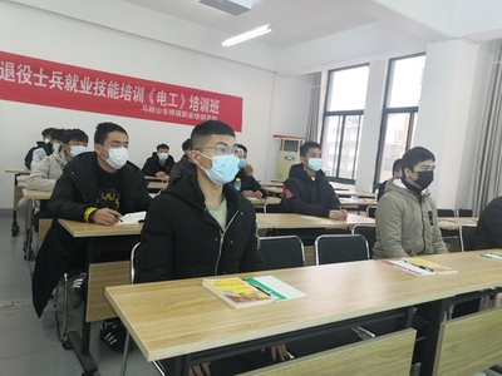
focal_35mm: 27
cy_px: 188
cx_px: 251
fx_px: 392
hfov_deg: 65.3
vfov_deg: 51.4
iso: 160
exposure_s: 1/33.3
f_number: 1.8
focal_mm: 3.95
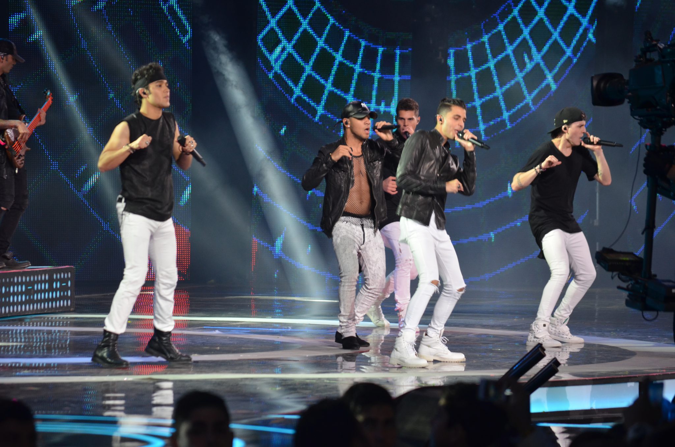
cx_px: 338
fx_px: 4210
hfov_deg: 9.2
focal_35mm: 225
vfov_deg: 6.1
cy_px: 224
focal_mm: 150
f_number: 5
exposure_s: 1/125
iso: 800
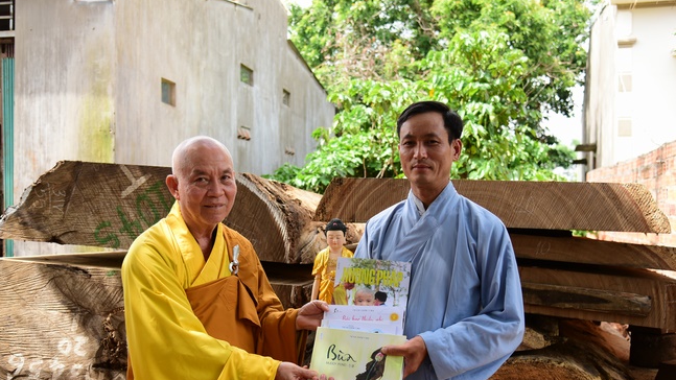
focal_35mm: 40
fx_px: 717
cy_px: 219
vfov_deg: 29.7
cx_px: 339
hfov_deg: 50.5
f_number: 4
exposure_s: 1/500
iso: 320
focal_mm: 38
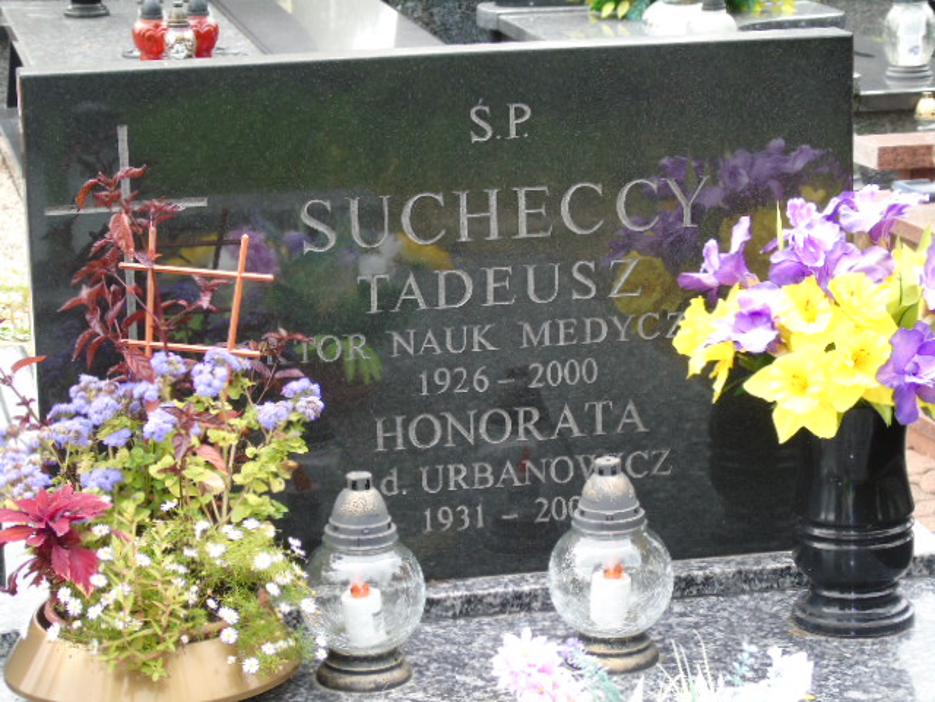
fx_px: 2917
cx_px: 468
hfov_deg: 18.2
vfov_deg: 13.7
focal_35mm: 108
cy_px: 351
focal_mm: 19
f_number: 4.4
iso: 200
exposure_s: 1/60
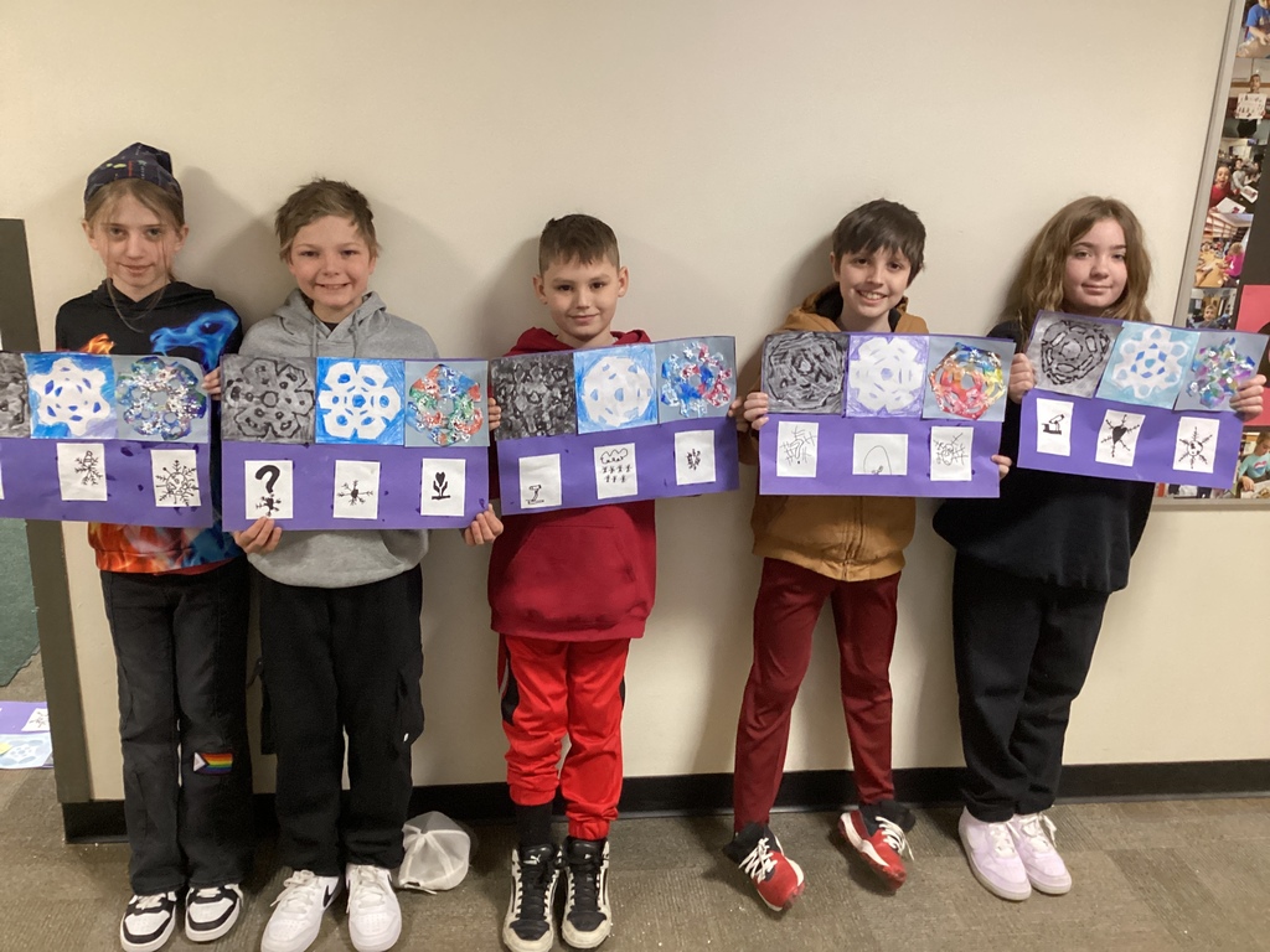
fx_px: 1137
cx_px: 635
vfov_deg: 45.4
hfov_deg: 58.4
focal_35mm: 31
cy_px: 476
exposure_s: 1/40
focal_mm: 3.3
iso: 320
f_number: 2.4
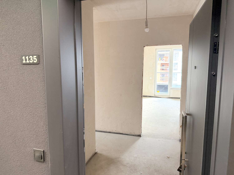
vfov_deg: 56.8
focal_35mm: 24
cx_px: 117
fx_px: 162
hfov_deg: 71.6
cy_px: 88
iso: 250
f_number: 1.78
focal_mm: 6.76
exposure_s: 1/50
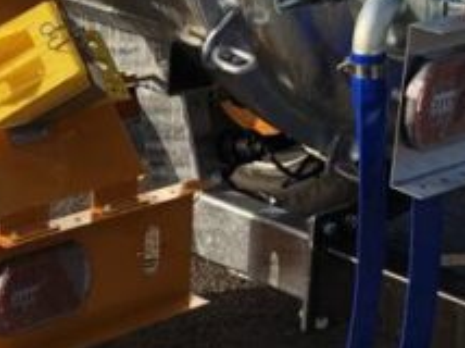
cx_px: 137
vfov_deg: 10.9
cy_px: -65
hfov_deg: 14.7
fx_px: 1798
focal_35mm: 134
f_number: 1.8
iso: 20
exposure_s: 1/1499
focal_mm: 3.99
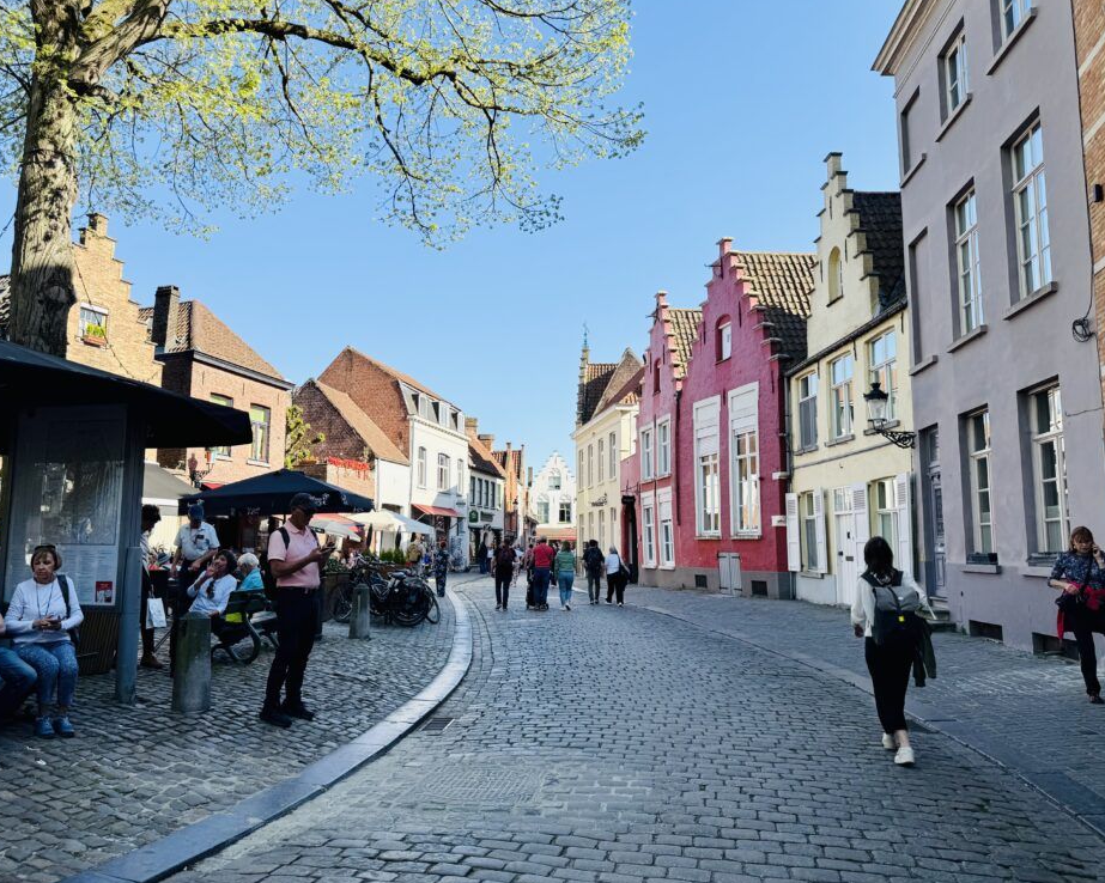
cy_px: 447
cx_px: 521
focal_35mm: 26
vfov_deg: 54.9
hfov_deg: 66.0
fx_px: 850
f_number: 1.78
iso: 80
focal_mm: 6.76
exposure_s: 1/2370
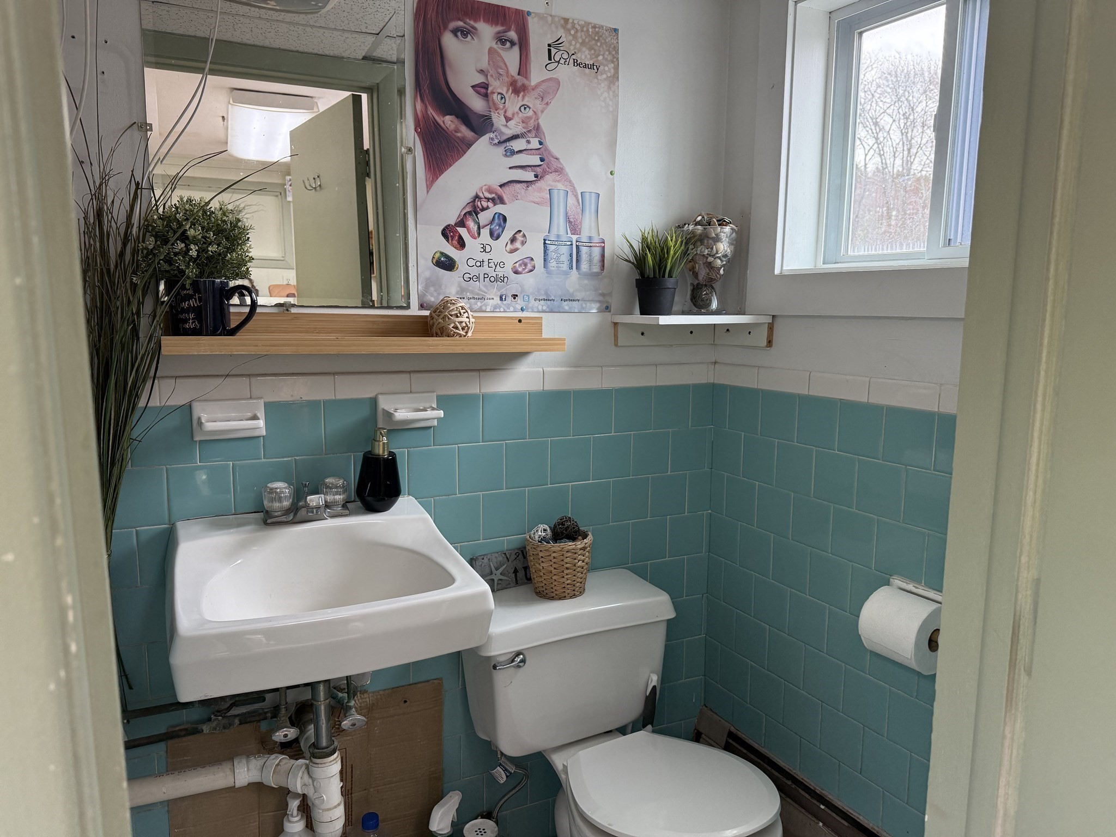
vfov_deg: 56.8
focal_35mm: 24
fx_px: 774
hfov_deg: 71.6
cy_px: 418
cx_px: 558
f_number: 1.78
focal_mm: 6.76
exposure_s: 1/188
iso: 200
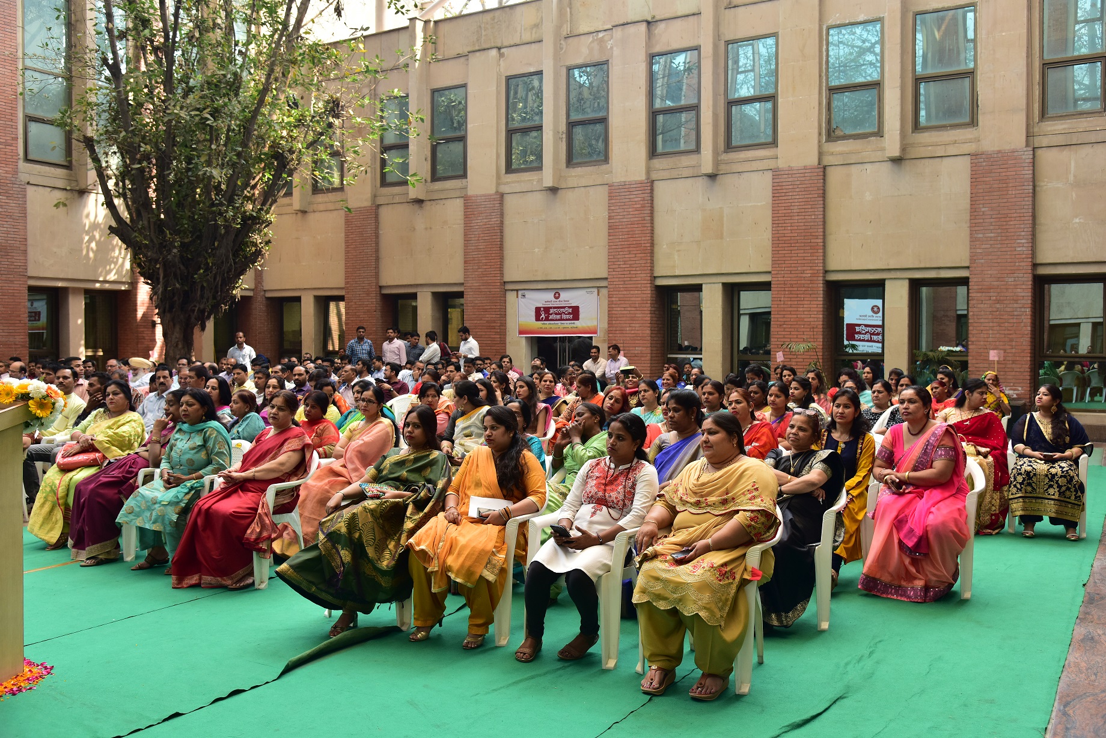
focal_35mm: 31
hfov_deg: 60.3
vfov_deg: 42.4
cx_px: 553
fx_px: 953
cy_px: 369
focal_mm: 31
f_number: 5.6
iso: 400
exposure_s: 1/100
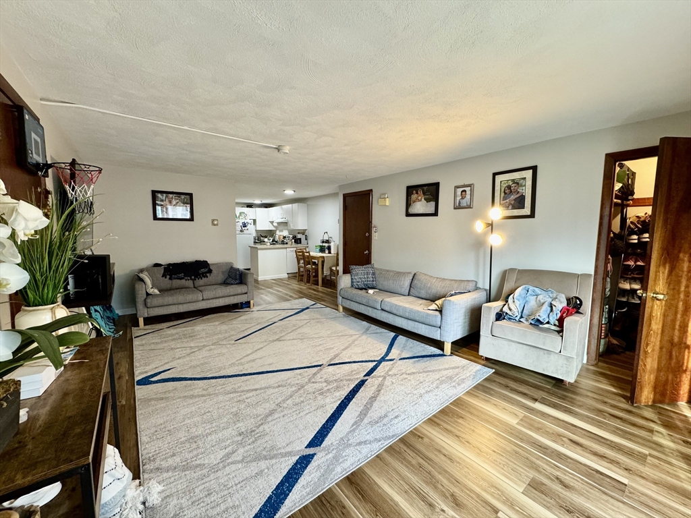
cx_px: 346
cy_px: 259
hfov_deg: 102.1
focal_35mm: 14
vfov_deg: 85.7
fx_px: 279
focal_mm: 2.22
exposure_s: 1/60
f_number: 2.2
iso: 250
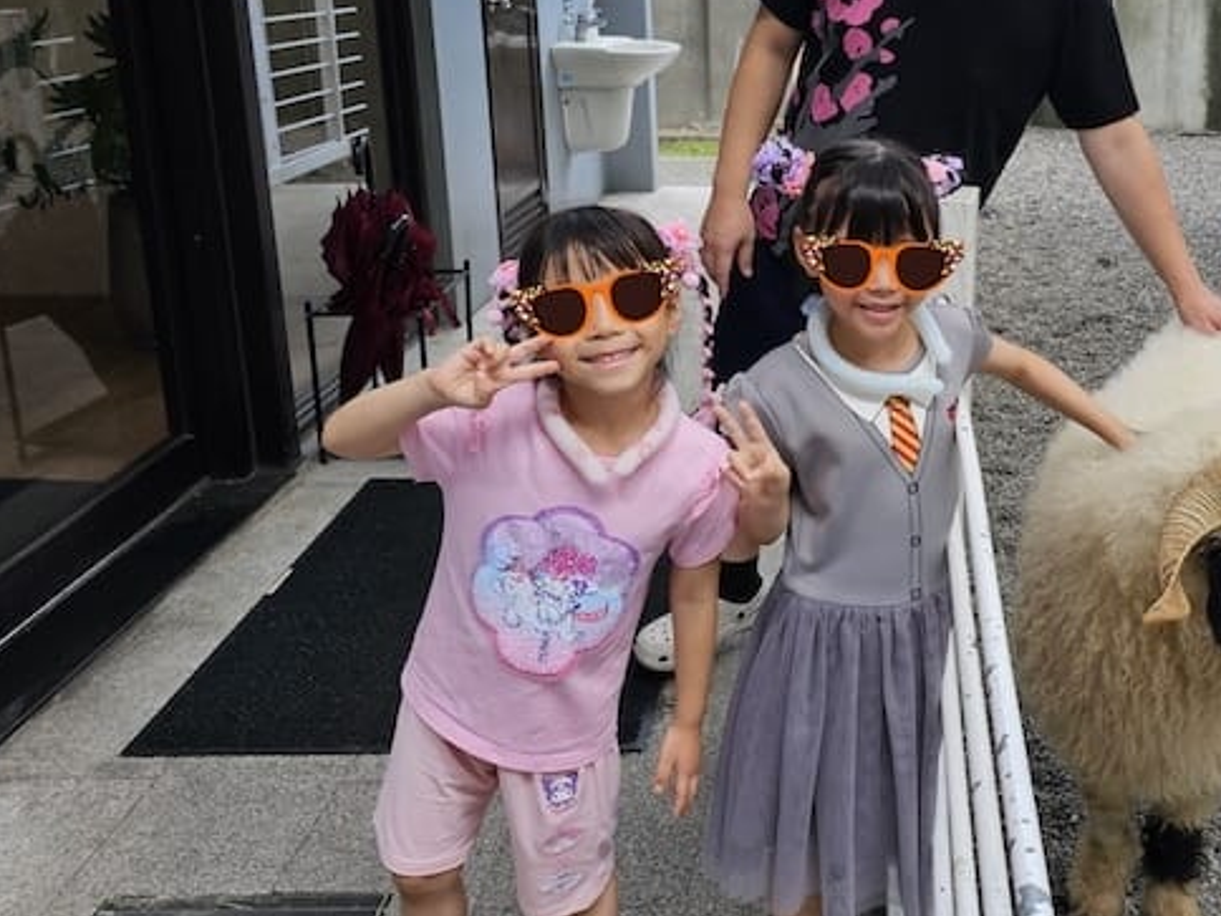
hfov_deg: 47.3
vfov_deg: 37.2
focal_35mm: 38
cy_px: 280
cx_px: 901
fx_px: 1340
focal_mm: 6.3
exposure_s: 1/208
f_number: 1.7
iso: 25
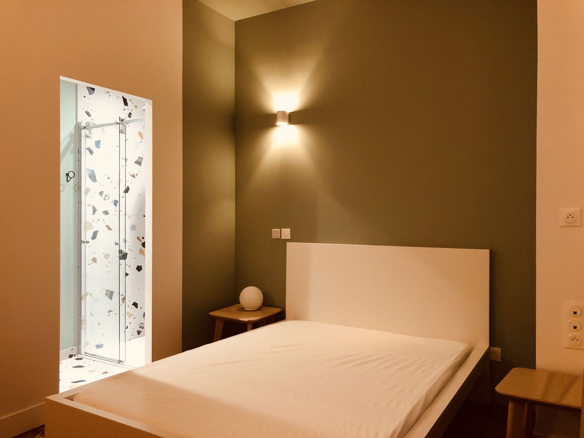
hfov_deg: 63.4
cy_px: 219
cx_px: 292
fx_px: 472
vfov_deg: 49.7
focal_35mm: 28
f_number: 1.8
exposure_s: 1/17
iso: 80
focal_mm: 4
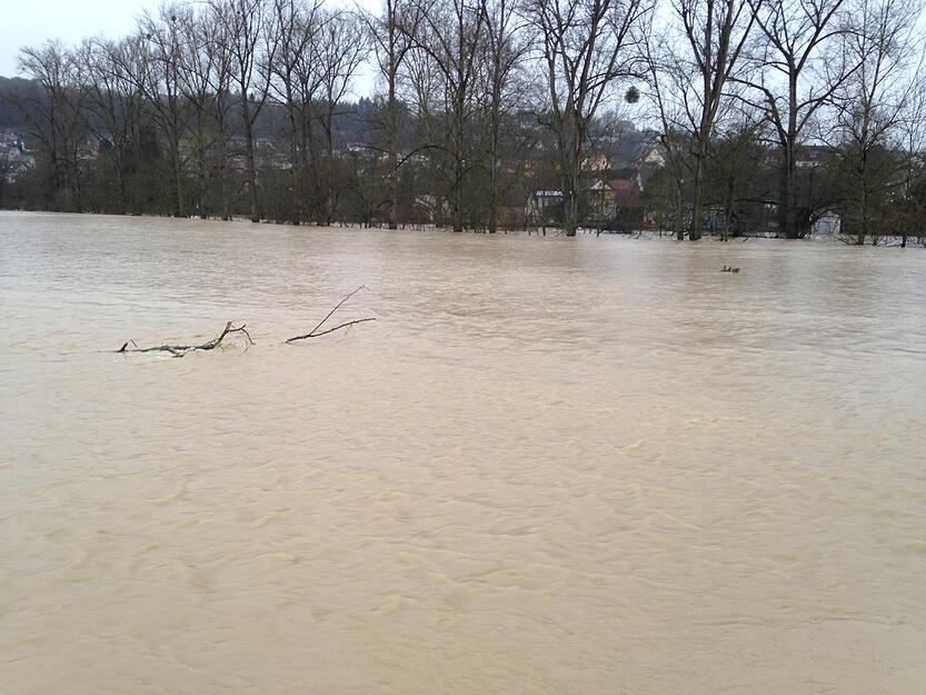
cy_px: 348
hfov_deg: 55.3
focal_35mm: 33
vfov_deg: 43.0
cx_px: 463
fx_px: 883
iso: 50
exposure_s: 1/24
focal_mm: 4.12
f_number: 2.4
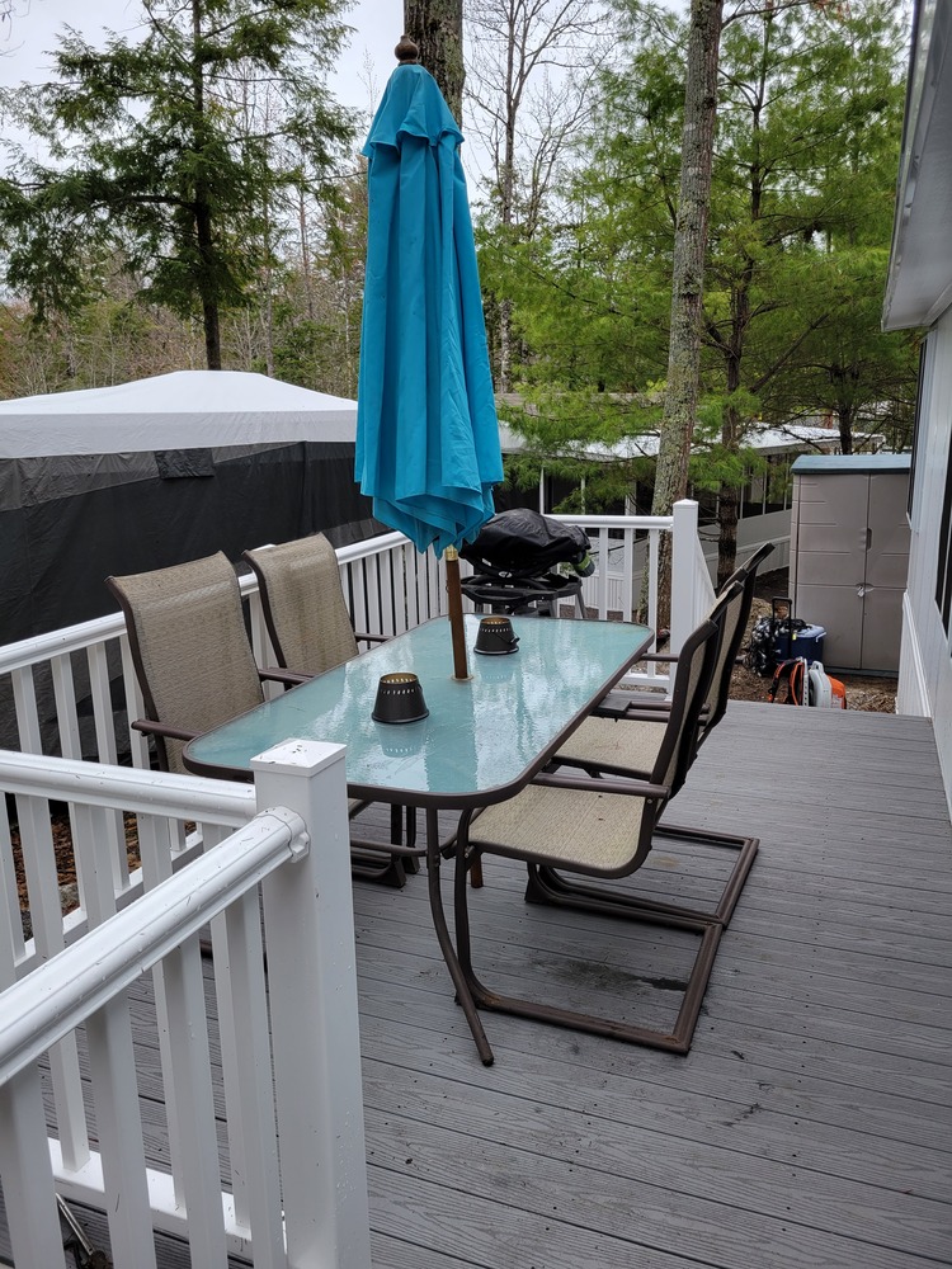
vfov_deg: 67.3
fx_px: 953
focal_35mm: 26
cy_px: 634
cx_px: 476
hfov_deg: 53.1
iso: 40
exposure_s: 1/880
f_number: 1.8
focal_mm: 5.4
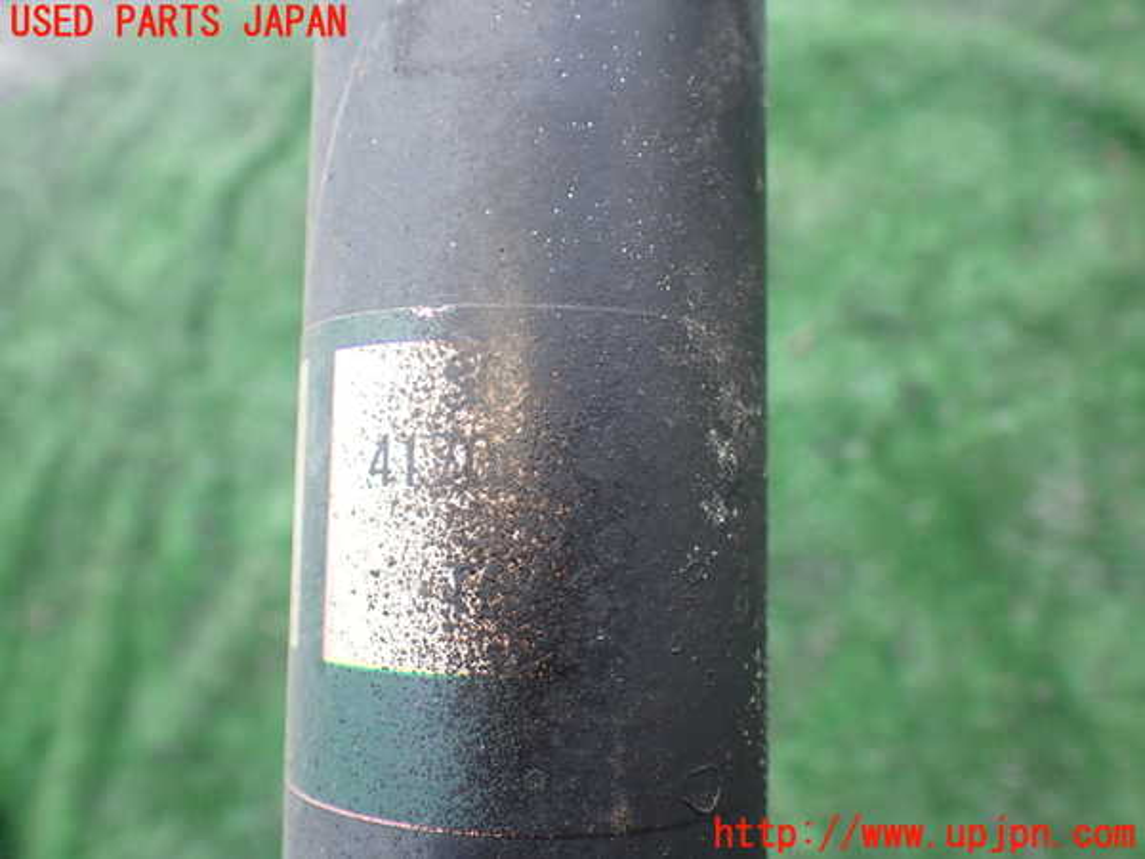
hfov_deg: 60.0
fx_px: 992
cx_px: 572
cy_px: 430
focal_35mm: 30
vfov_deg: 46.8
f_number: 2.3
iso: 100
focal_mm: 5.4
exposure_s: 1/160
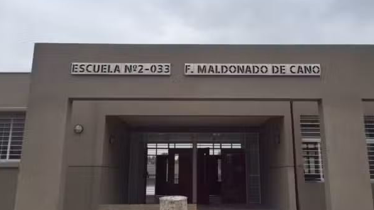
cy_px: 93
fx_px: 337
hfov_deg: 58.0
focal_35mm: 34
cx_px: 199
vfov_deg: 34.6
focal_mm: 4.15
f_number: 2.2
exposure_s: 1/416
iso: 32
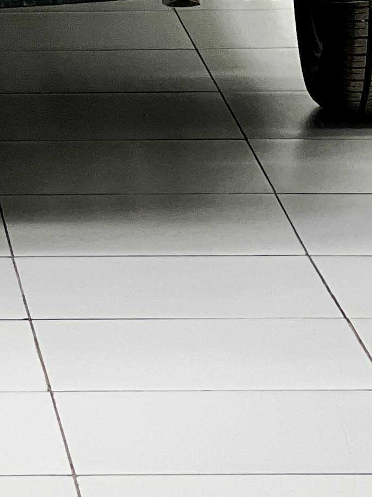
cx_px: -126
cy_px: -289
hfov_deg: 4.5
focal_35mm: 331
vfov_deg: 5.9
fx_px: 4745
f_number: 2.8
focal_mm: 9
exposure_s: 1/120
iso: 32
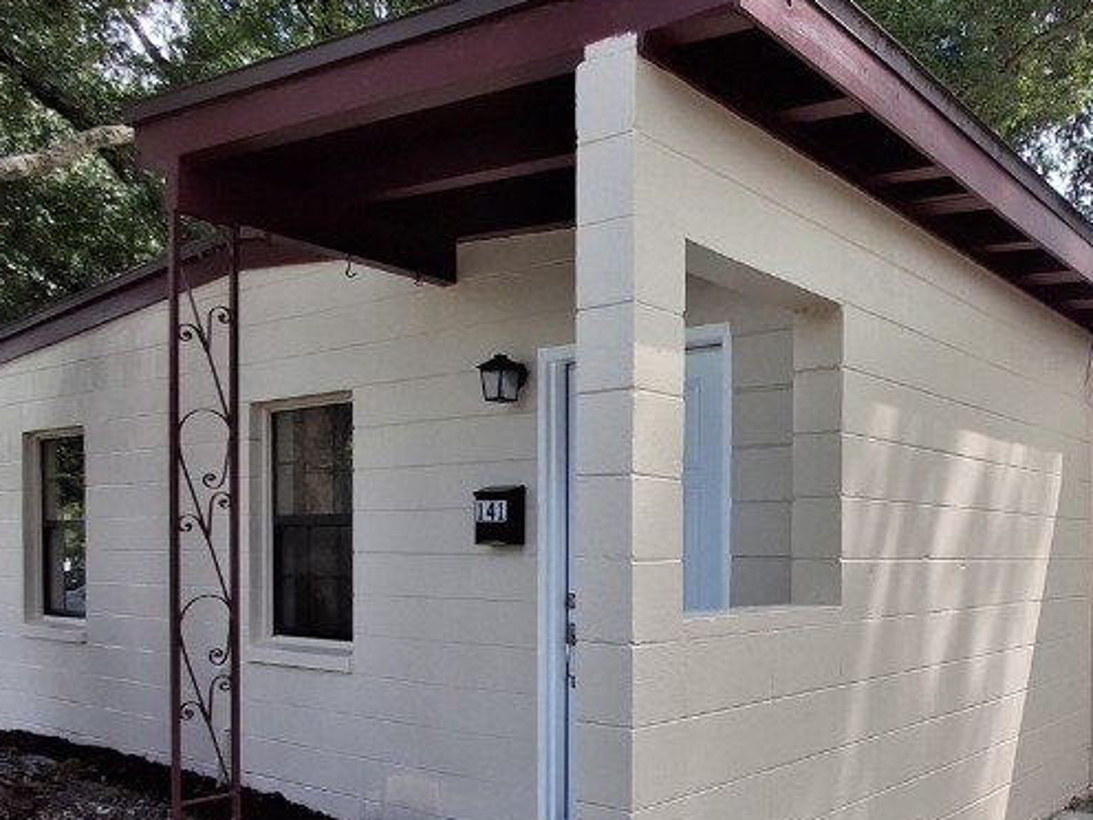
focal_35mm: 33
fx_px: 1042
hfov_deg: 53.6
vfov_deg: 42.2
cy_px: 569
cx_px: 778
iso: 40
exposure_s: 1/773
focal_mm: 1.64
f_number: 2.2
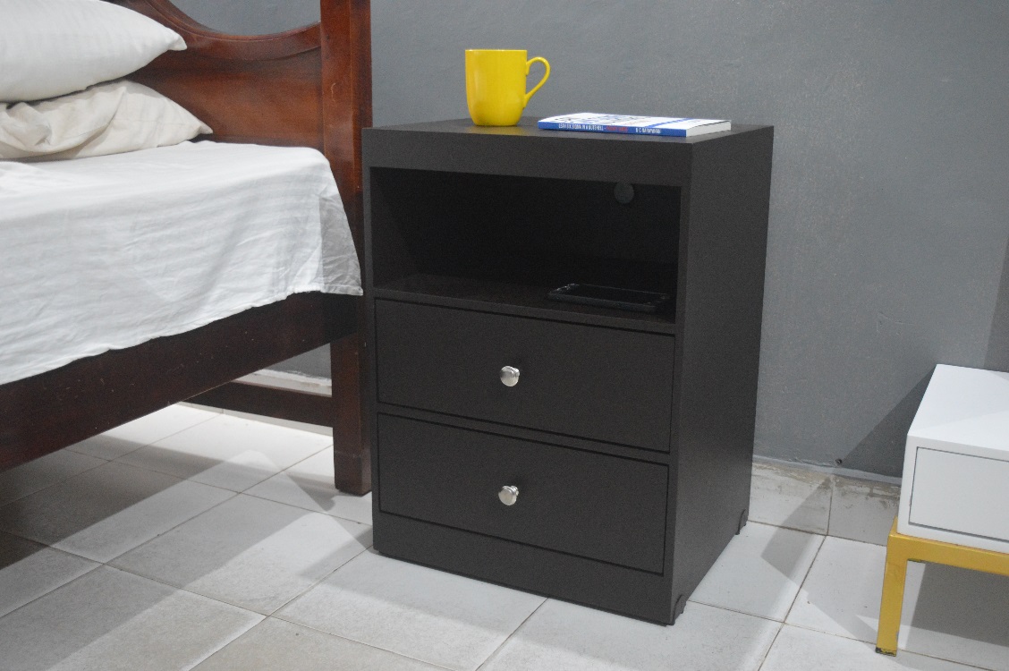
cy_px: 336
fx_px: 1050
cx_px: 504
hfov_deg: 51.3
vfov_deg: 35.4
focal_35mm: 38
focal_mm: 25
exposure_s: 1/25
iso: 3200
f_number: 4
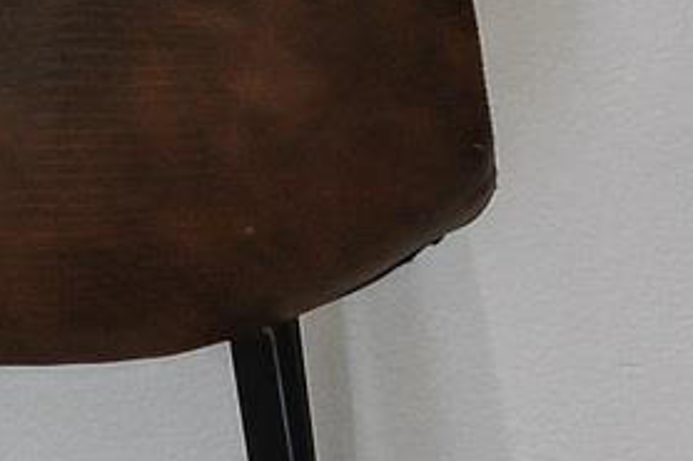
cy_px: -943
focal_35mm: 236
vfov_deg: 5.5
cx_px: 317
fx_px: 4540
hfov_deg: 8.7
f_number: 8
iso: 200
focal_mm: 32
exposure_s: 1/10
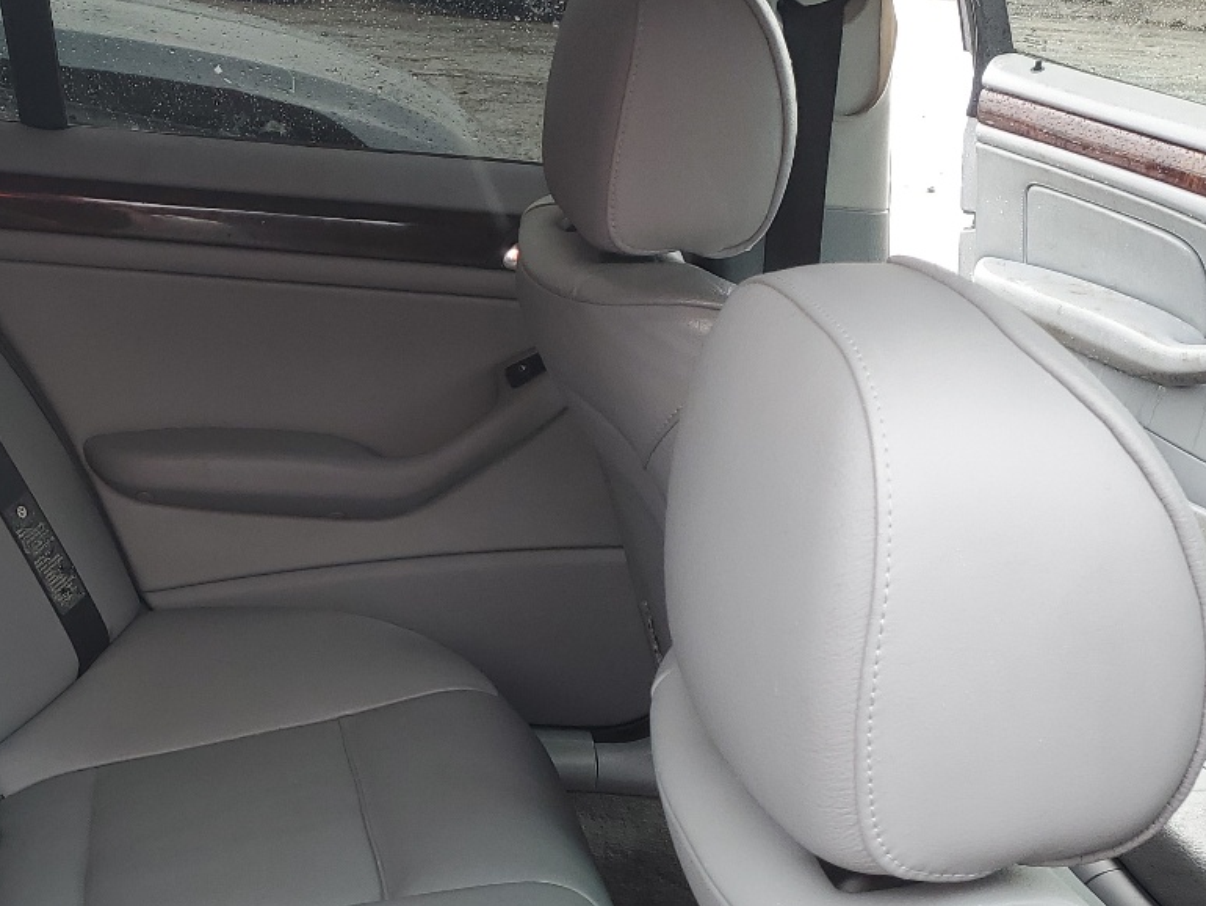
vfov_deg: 26.6
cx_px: 111
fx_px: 1882
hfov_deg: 33.6
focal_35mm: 54
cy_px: 712
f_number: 1.5
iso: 50
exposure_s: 1/175
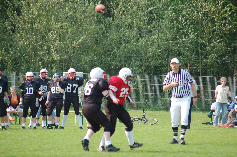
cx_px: 118
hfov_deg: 6.3
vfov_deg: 4.1
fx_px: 2168
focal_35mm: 330
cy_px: 78
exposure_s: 1/800
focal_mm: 220
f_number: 5.3
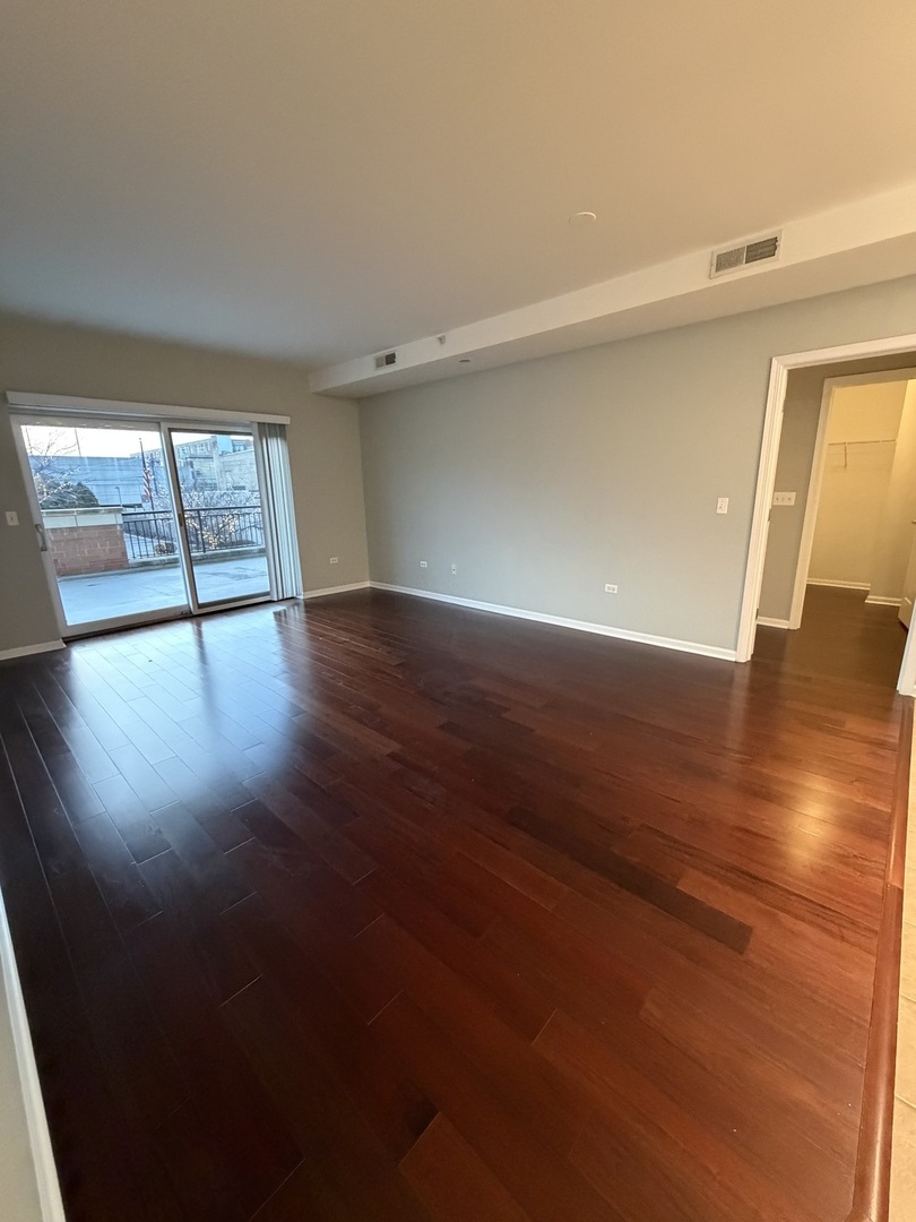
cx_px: 458
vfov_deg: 102.1
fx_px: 494
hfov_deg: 85.7
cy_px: 611
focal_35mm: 14
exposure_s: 1/60
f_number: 2.2
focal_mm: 2.22
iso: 1000
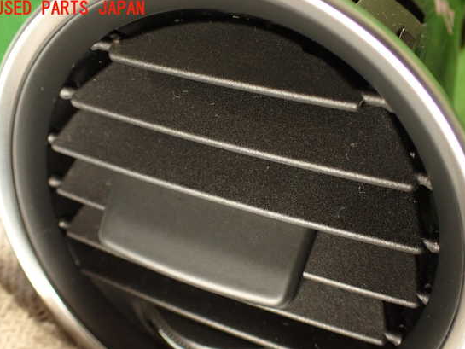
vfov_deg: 42.9
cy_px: 190
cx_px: 246
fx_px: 443
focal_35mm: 33
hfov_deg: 55.3
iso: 320
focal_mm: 5.4
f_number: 2.3
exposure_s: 1/30
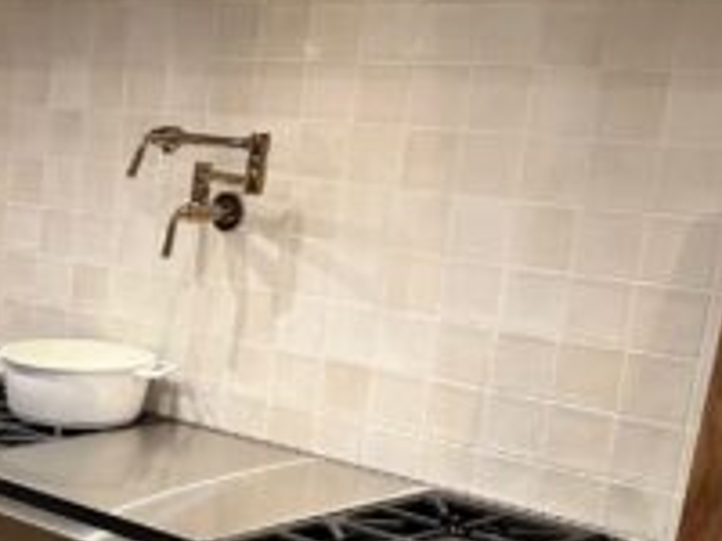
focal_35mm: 75
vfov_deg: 19.3
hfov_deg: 21.4
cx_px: -395
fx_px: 1564
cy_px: 478
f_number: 1.78
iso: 160
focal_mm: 6.86
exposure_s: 1/120
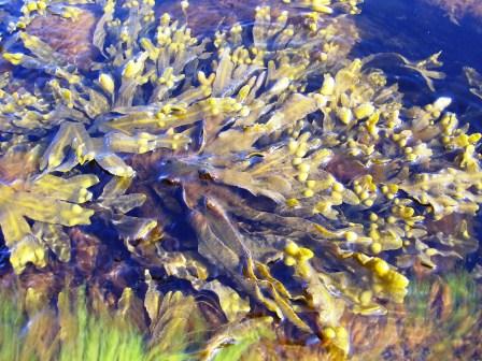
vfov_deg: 38.7
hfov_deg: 50.1
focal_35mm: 37
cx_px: 241
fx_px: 515
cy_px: 180
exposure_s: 1/125
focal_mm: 6
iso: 80
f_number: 2.7
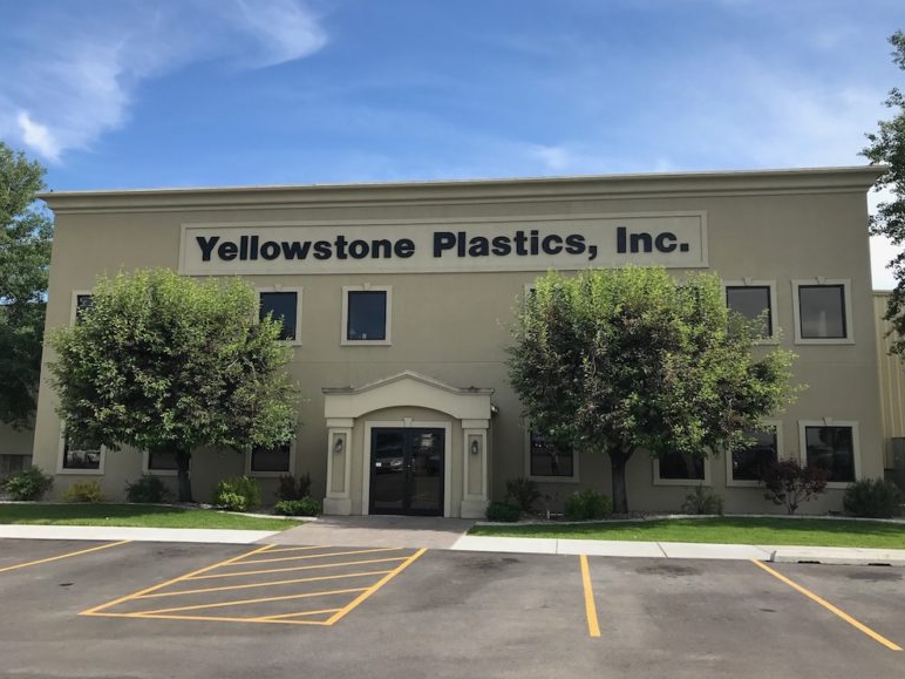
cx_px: 462
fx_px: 758
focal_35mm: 29
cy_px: 346
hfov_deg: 61.7
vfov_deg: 48.2
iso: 20
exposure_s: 1/1473
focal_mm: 3.99
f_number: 1.8
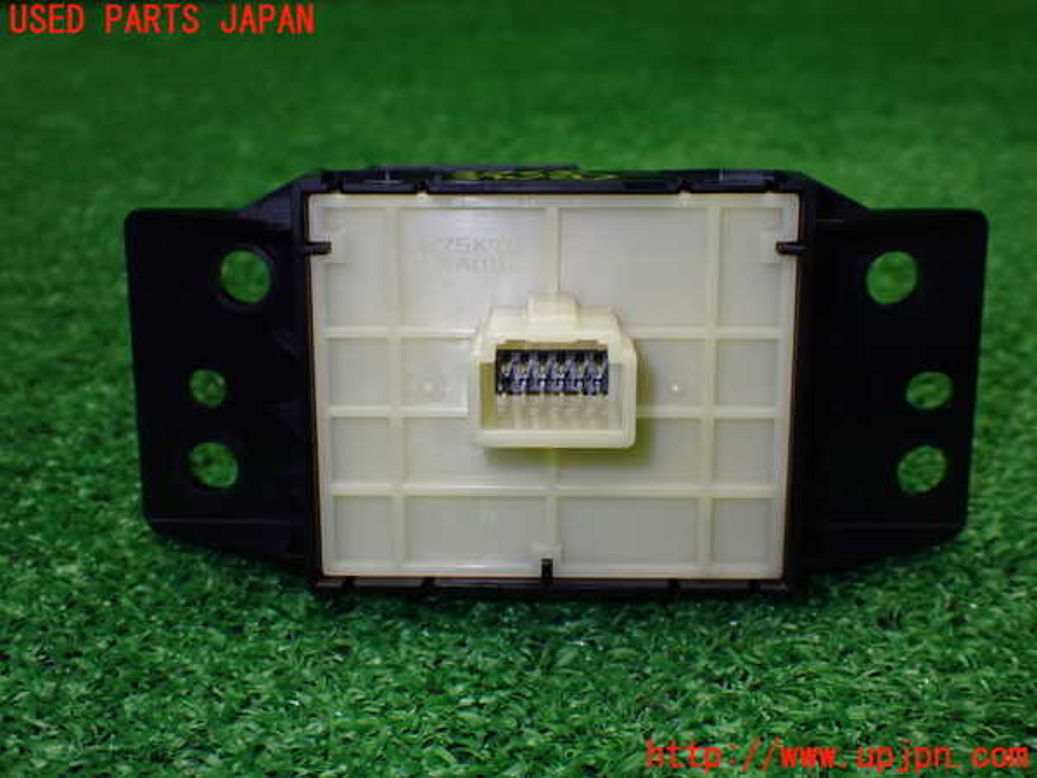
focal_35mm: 44
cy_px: 389
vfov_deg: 32.9
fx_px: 1318
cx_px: 518
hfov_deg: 42.9
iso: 640
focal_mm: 7.84
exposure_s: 1/160
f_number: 2.9
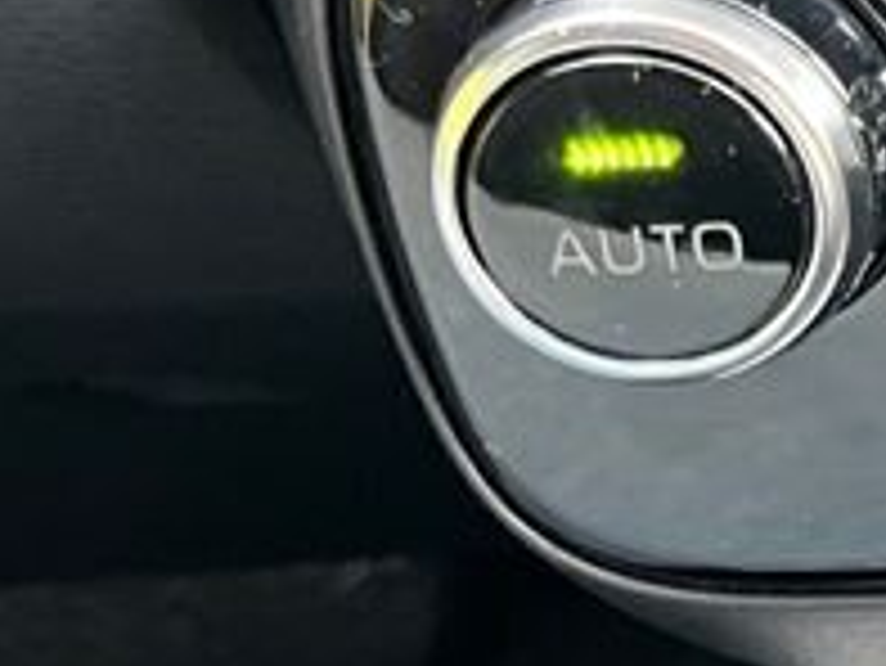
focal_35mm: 135
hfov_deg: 11.8
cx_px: 2145
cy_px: -72
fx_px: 3457
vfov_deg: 10.9
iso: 250
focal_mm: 5.1
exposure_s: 1/60
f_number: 1.6
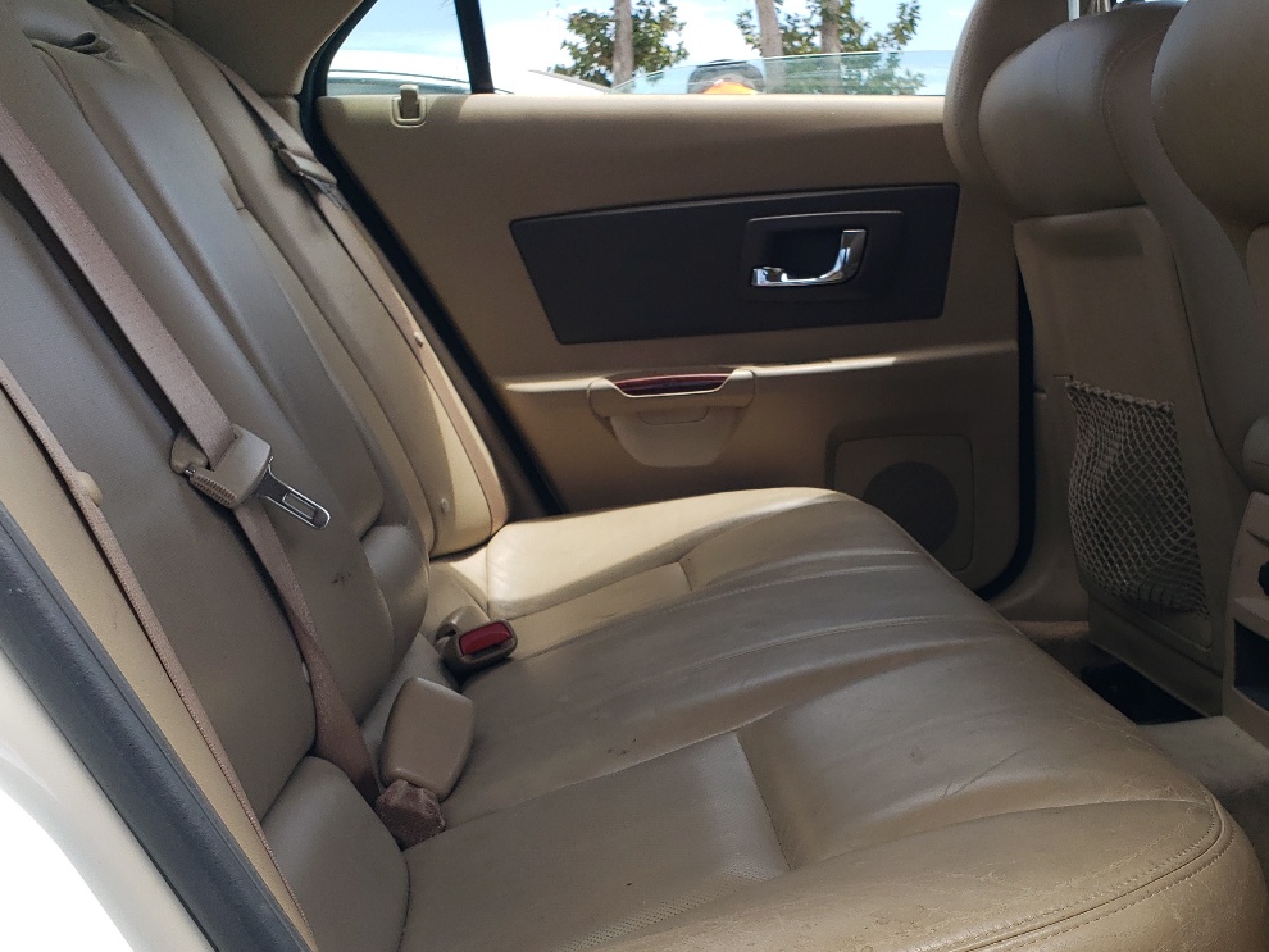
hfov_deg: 44.5
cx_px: 783
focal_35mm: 42
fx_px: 1540
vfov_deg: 34.2
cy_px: 575
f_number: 1.5
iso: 50
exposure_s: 1/588
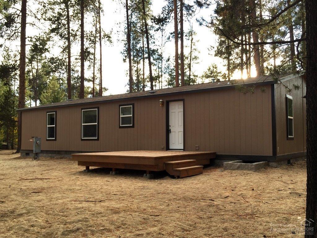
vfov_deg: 48.3
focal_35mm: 29
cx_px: 158
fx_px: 266
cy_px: 119
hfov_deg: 61.6
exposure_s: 1/199
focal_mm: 4.15
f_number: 2.2
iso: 32
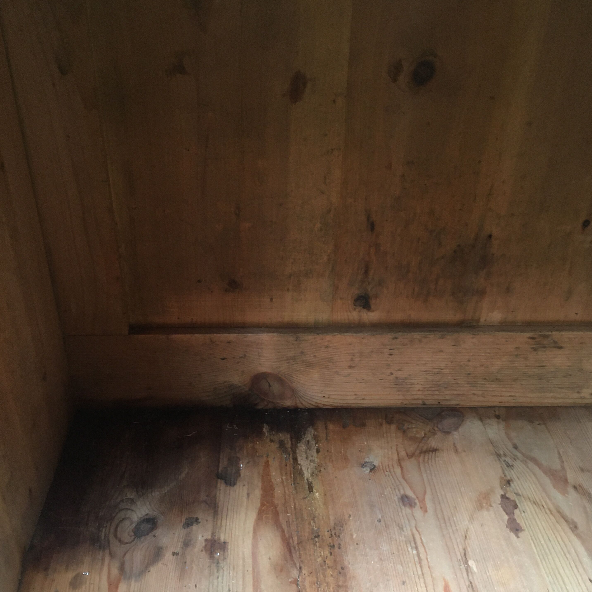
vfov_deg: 45.8
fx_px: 697
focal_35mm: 36
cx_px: 296
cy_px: 359
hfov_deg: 46.0
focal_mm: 4.15
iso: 160
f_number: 2.2
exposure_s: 1/33
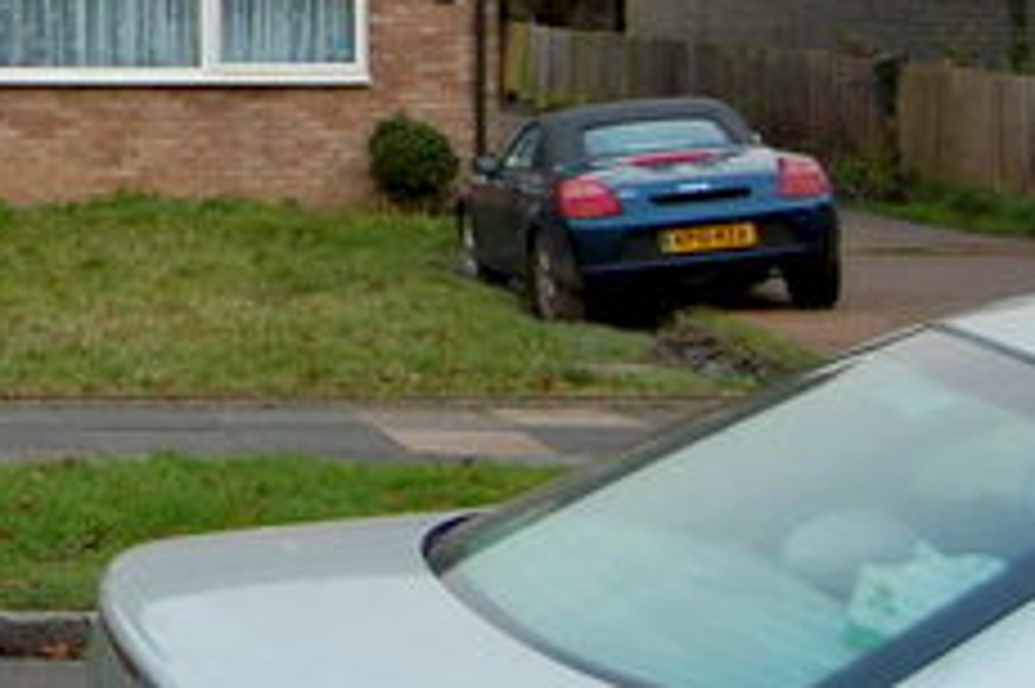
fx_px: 3677
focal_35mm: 128
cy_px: -234
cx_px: -468
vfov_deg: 10.4
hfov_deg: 15.0
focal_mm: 28
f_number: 5.6
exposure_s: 1/100
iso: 400
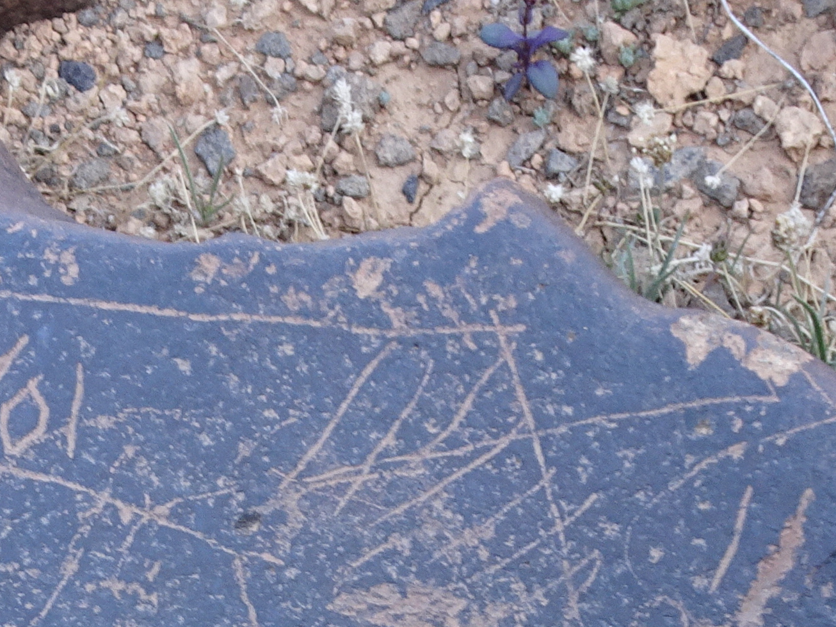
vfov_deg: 15.0
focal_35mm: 90
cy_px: 978
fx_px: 2173
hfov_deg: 21.7
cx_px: 301
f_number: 3.5
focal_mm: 4.1
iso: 80
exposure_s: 1/60
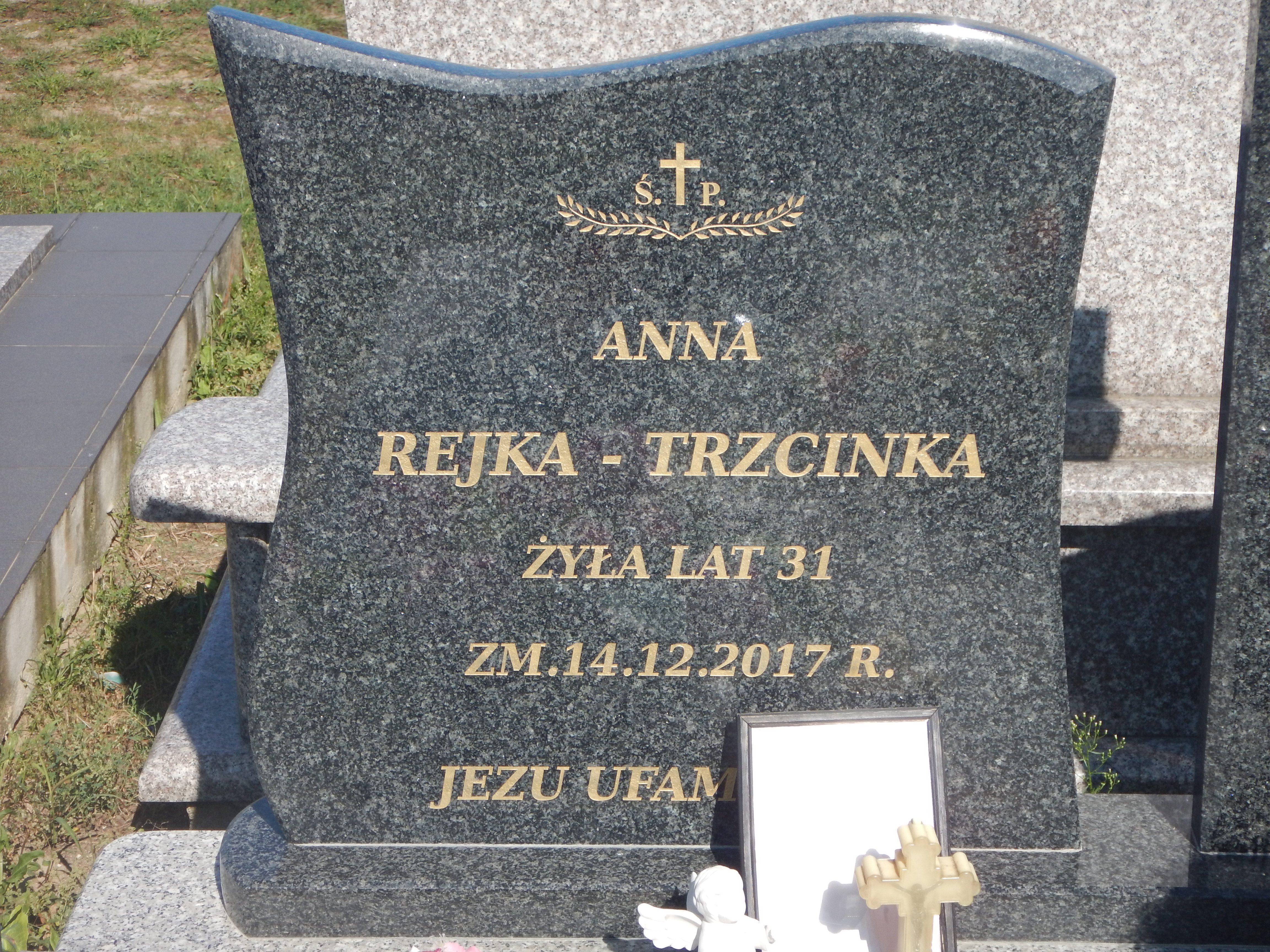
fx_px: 2642
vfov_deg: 20.4
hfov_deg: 27.0
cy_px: 476
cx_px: 635
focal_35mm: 72
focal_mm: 13
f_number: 4.5
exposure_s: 1/640
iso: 125
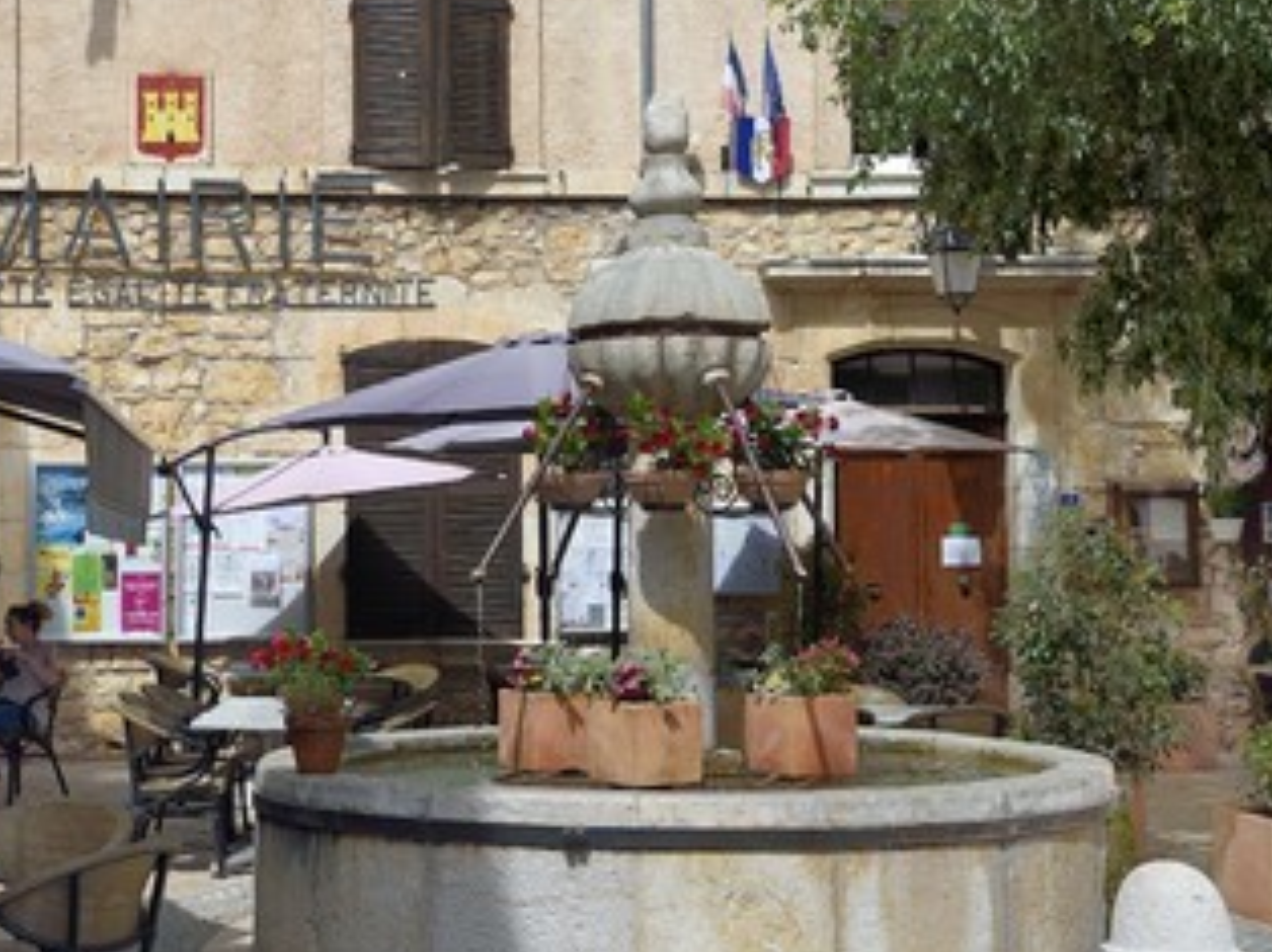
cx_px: 468
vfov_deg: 25.2
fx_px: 2130
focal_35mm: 58
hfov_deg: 33.1
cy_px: 438
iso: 200
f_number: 6.3
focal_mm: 45
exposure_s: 1/1000
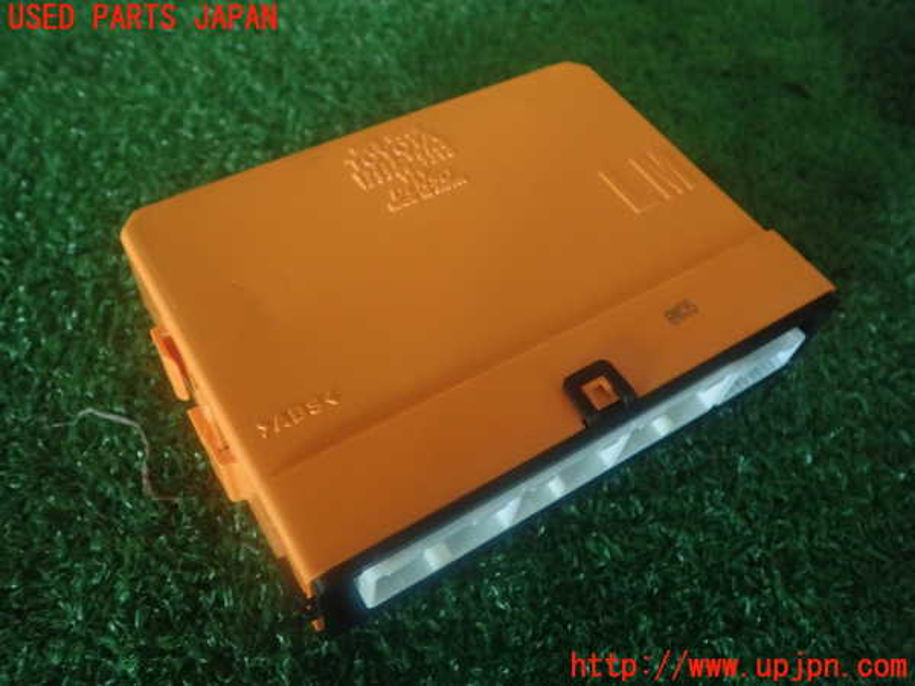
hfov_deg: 60.0
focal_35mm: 30
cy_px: 343
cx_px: 458
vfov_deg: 46.8
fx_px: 793
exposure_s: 1/125
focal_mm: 5.5
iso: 500
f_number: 2.3
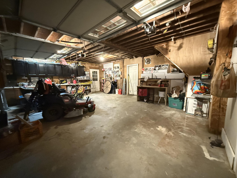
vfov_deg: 85.7
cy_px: 89
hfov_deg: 102.1
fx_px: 96
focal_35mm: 14
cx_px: 118
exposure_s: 1/24
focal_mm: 2.22
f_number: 2.2
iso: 2500
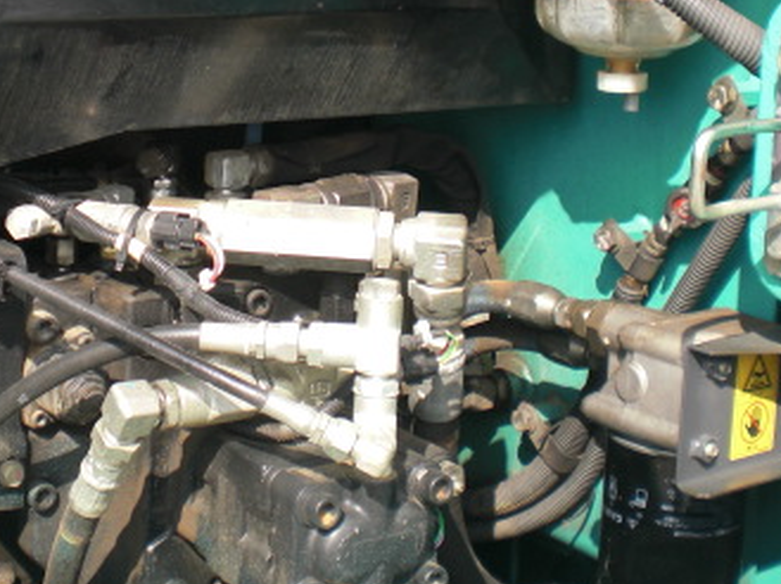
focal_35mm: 74
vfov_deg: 19.7
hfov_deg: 26.3
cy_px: 142
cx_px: 287
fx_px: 1668
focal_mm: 6.3
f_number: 3.1
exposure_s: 1/320
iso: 64
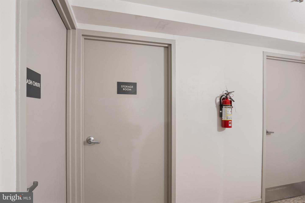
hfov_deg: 90.0
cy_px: 102
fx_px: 152
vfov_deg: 67.4
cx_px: 152
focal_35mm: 18
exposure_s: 1/15
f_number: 9
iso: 200
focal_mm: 12
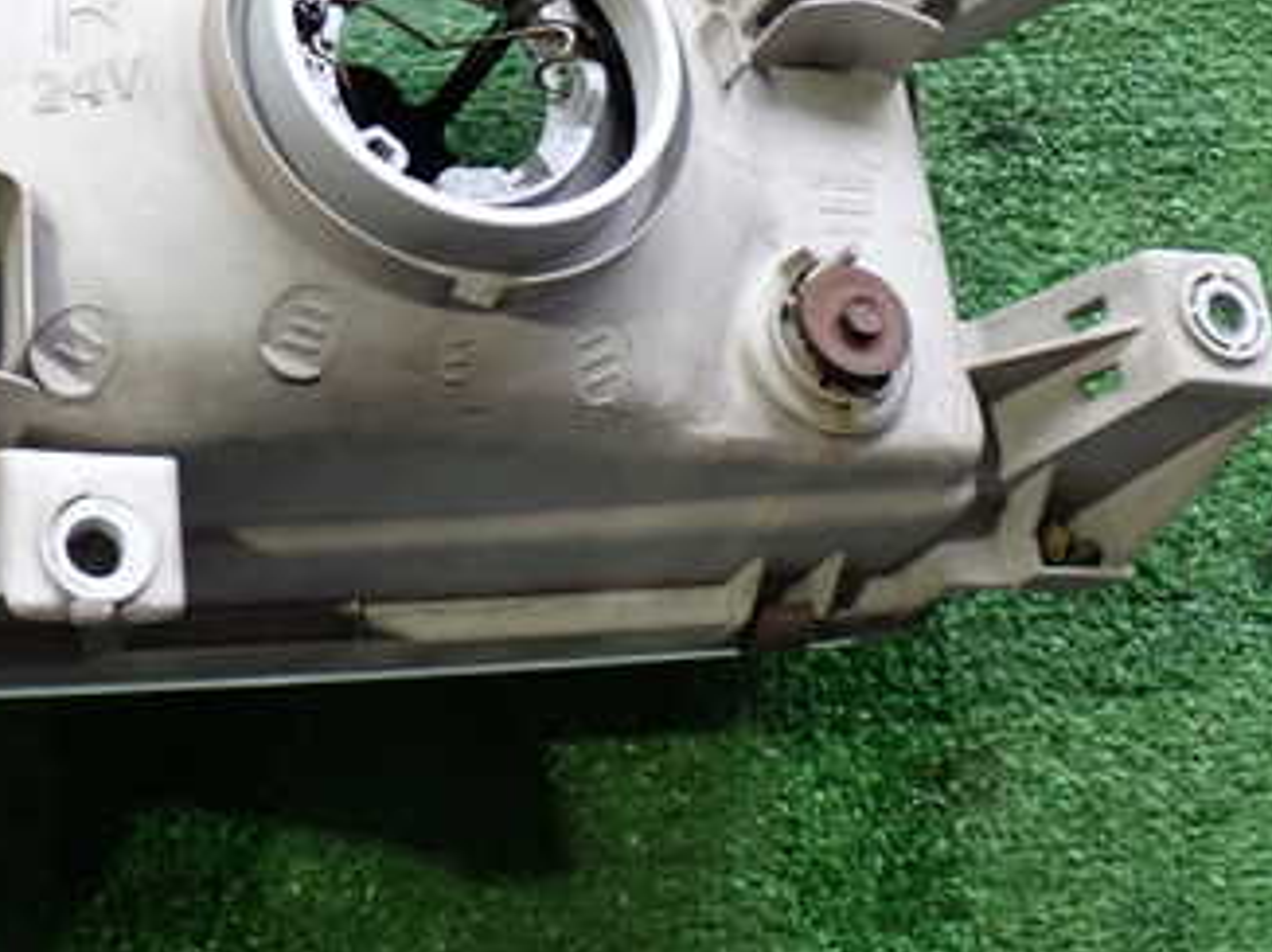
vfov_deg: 20.9
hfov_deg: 27.4
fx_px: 2570
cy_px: 343
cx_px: 304
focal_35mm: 70
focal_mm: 6.83
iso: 200
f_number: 2.7
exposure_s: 1/40
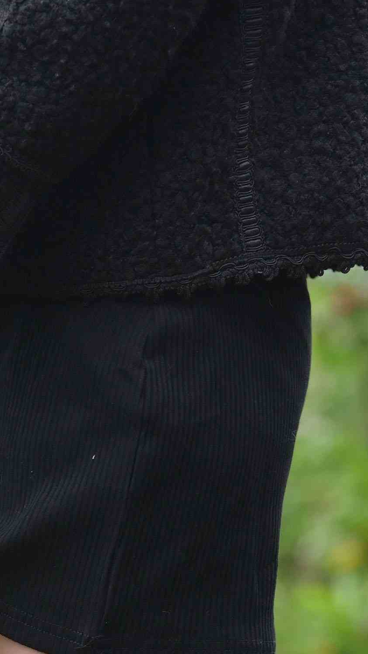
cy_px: 793
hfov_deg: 2.9
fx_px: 7268
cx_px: -289
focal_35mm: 419
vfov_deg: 5.1
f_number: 4.5
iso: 640
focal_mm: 130
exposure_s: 1/200
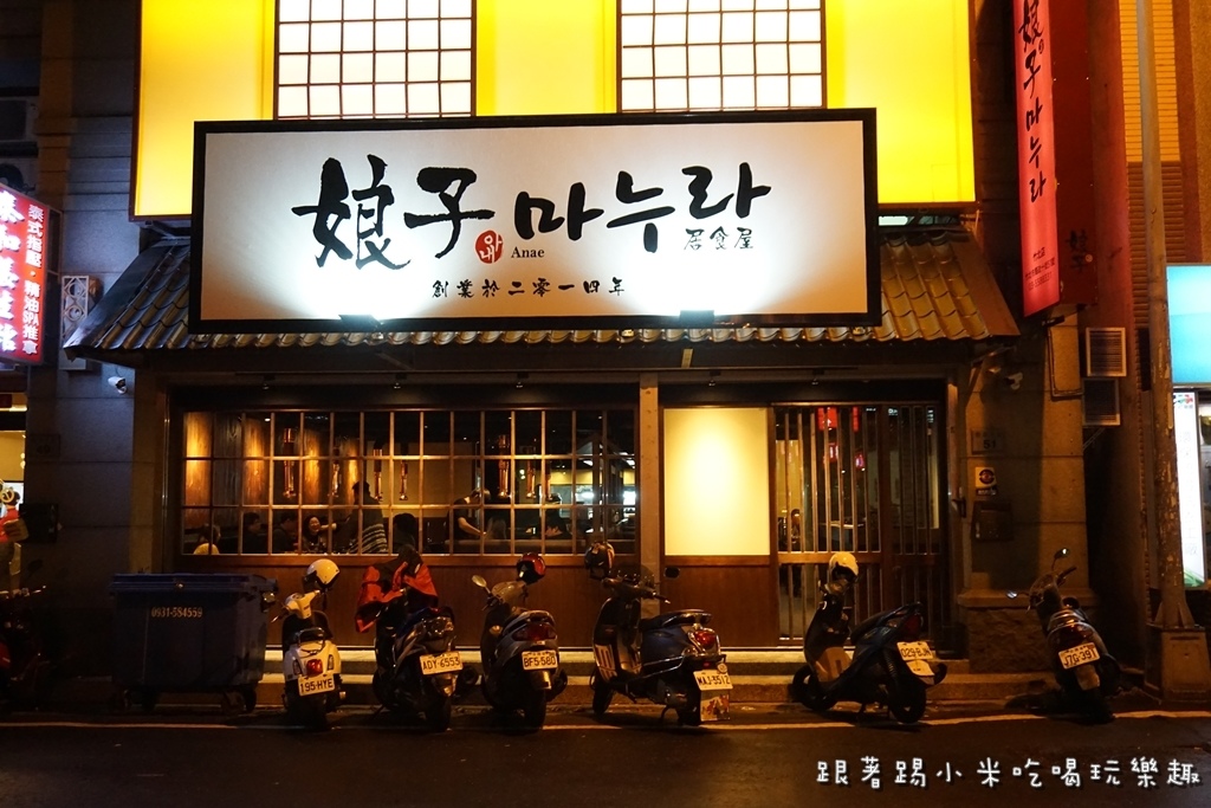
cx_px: 606
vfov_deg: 41.7
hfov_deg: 59.5
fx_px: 1060
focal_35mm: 32
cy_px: 404
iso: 3200
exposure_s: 1/60
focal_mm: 21
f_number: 4
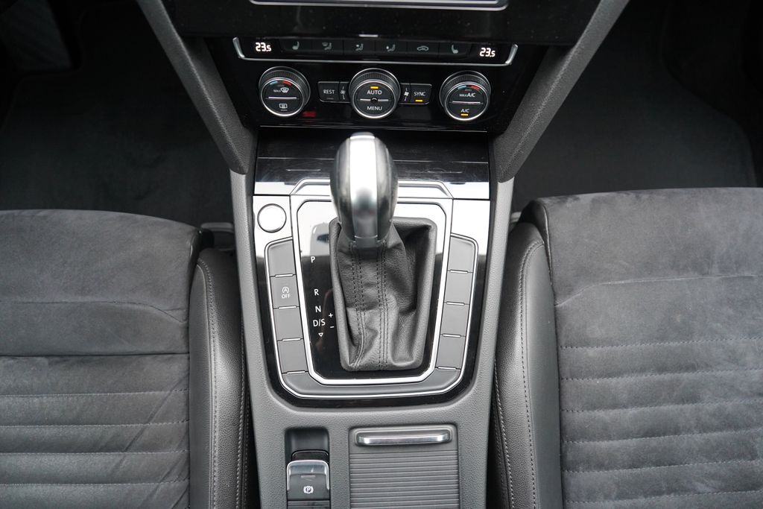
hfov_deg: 73.7
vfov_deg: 53.1
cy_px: 254
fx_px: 509
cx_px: 382
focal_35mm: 24
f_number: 4
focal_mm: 24
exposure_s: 1/160
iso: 1250
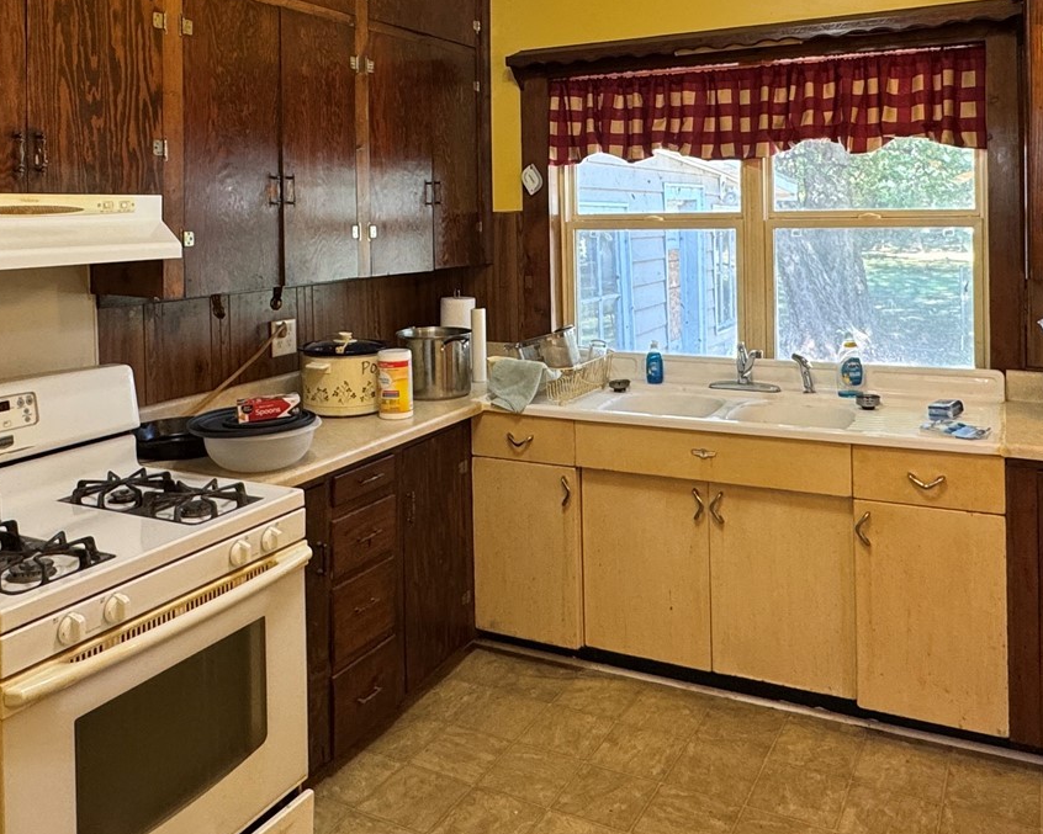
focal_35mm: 31
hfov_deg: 57.2
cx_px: 534
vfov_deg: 45.7
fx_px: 957
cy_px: 222
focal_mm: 2.22
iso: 200
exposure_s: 1/60
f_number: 2.2
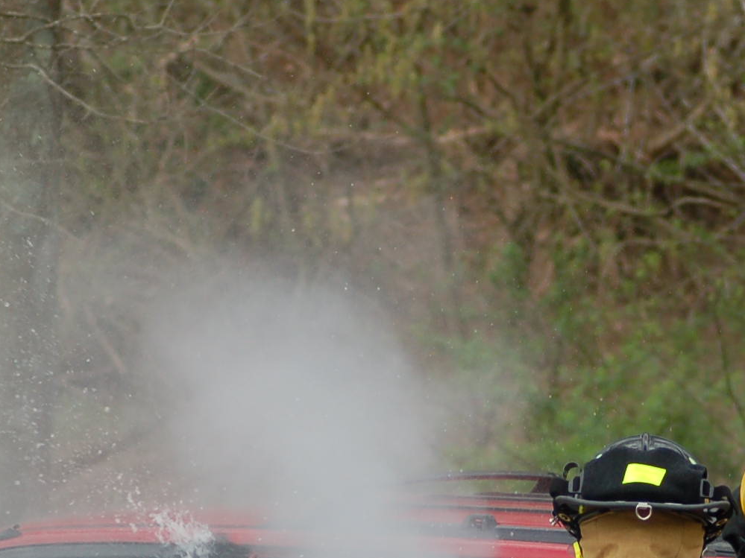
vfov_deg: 2.6
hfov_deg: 3.5
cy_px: 670
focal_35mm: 564
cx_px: 829
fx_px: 12137
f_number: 5.6
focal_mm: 130
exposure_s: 1/500
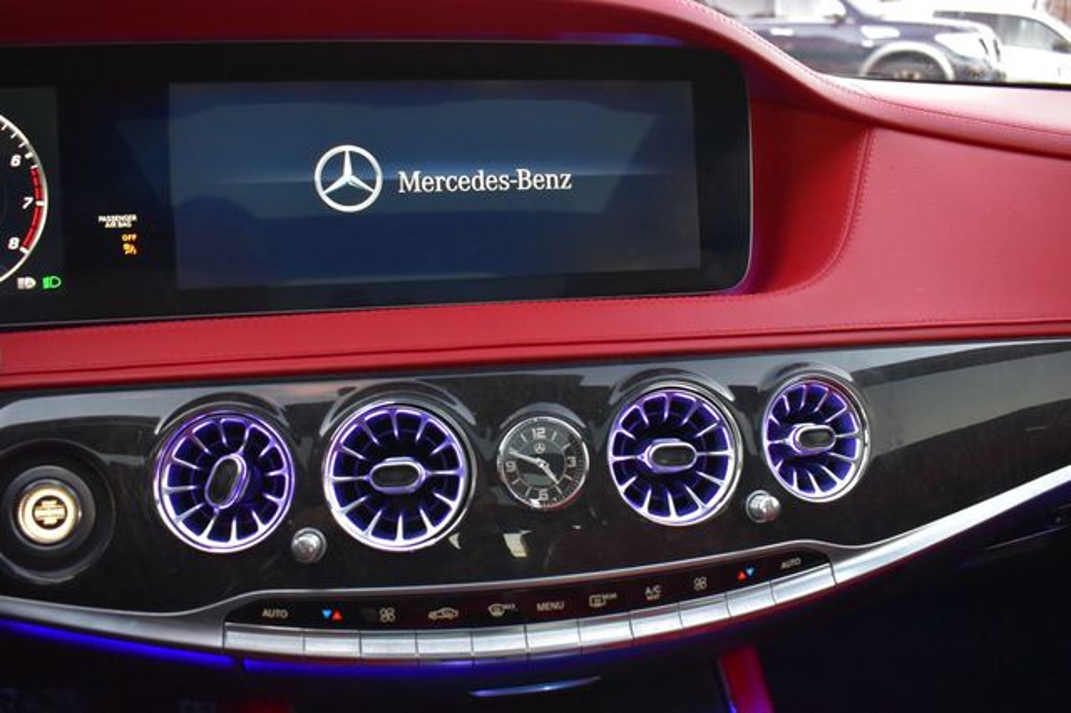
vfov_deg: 43.6
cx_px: 536
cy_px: 356
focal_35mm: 30
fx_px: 892
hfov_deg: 62.0
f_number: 5.6
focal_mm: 20
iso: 1600
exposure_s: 1/15
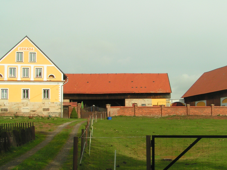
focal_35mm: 55
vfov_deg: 26.5
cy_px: 96
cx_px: 142
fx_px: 361
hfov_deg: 34.8
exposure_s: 1/500
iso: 50
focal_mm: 5.8
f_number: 5.6
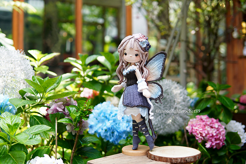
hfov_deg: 43.6
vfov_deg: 29.9
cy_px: 82
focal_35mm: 45
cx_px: 123
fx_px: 308
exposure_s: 1/400
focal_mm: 30
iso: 100
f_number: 2
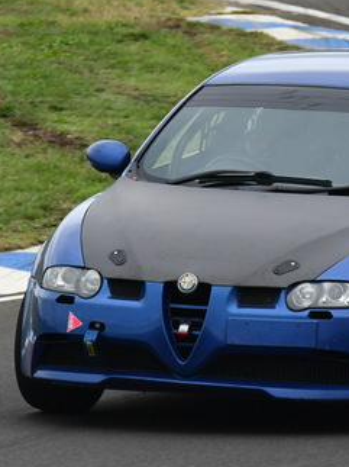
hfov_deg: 0.9
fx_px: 22196
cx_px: 298
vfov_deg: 1.2
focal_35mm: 1649
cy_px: 116
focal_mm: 460
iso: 1000
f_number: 11
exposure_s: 1/640
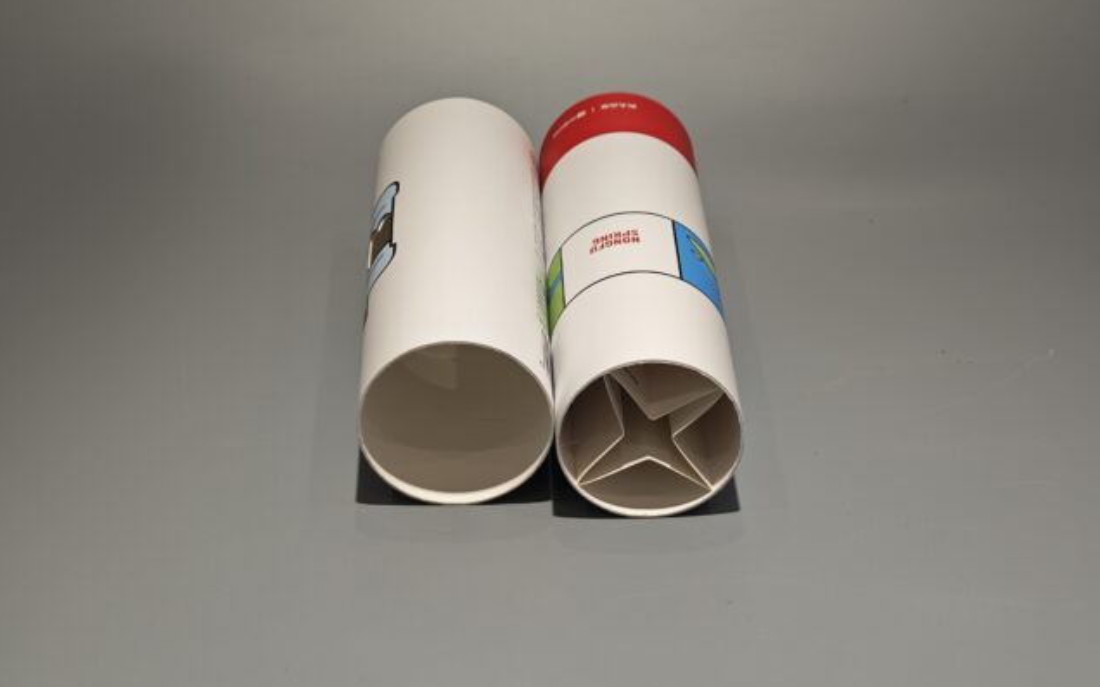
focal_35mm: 80
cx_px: 548
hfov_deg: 25.8
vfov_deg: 16.3
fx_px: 2397
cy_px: 350
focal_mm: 10.1
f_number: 2
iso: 64
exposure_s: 1/100
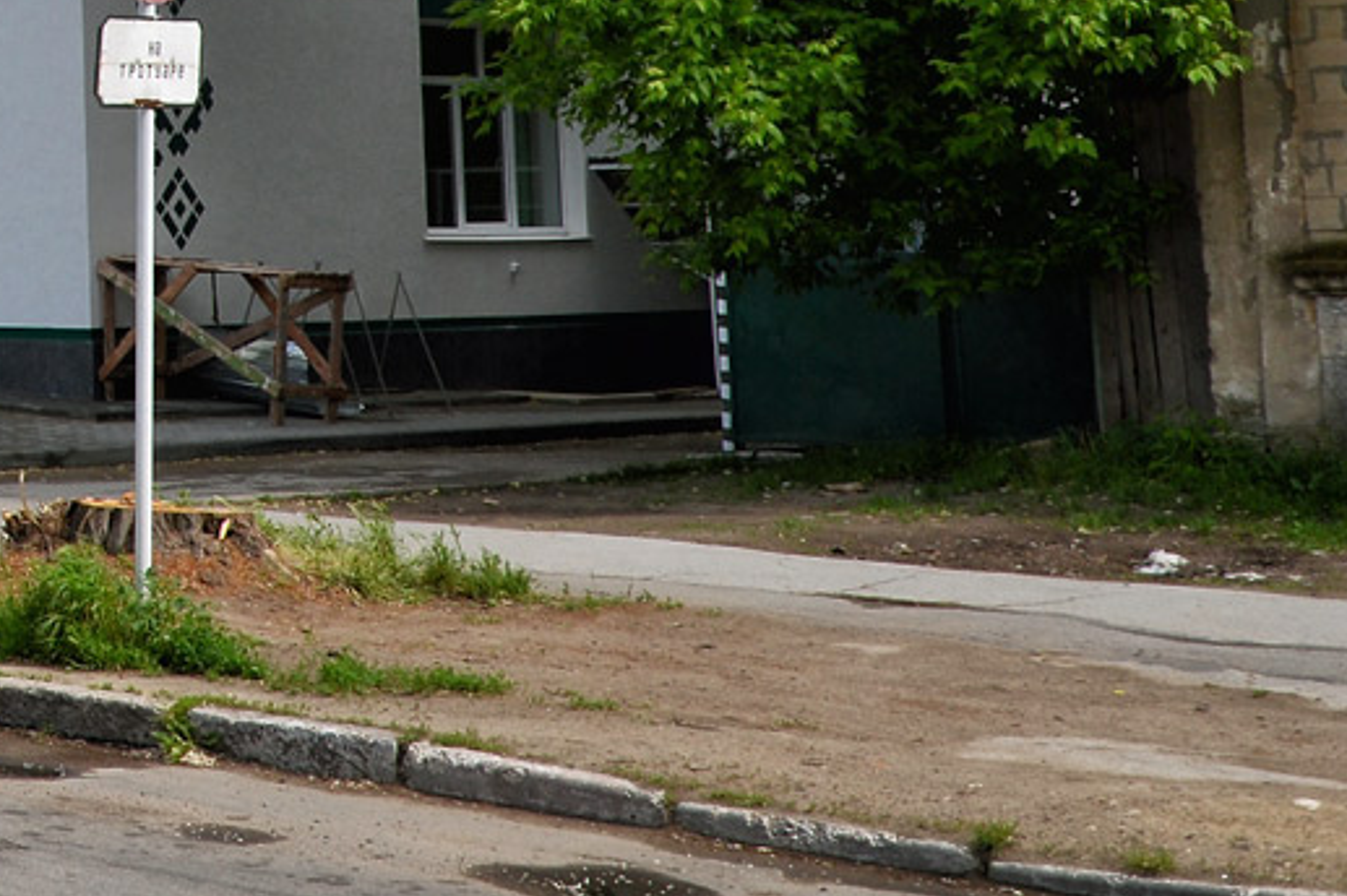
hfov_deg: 19.8
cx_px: -565
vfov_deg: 14.2
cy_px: -320
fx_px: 3420
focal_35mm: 91
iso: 100
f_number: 6.3
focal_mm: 21
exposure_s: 1/320
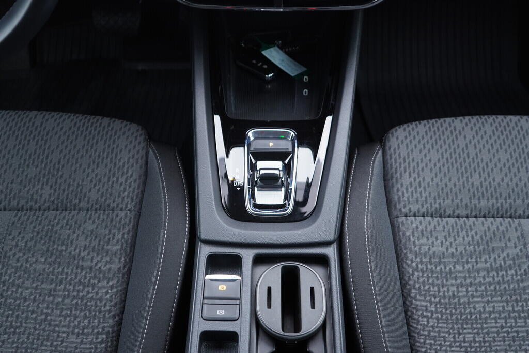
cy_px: 176
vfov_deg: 36.9
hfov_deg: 53.1
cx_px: 264
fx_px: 529
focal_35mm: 36
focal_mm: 24
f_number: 2.8
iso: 400
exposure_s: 1/40
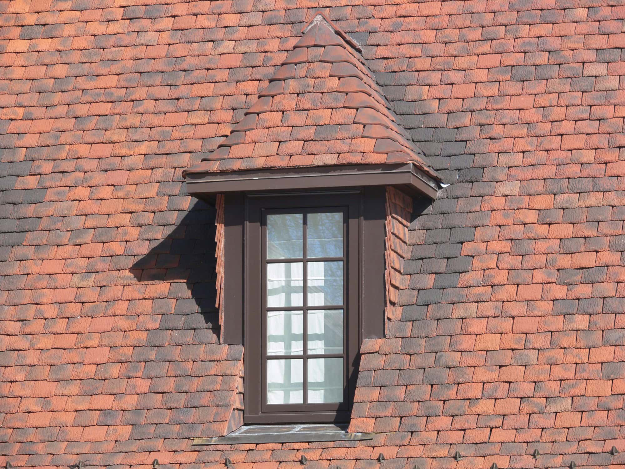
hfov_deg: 10.5
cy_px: 234
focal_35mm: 189
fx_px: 3412
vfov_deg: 7.9
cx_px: 312
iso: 80
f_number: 5
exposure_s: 1/100
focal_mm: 39.9
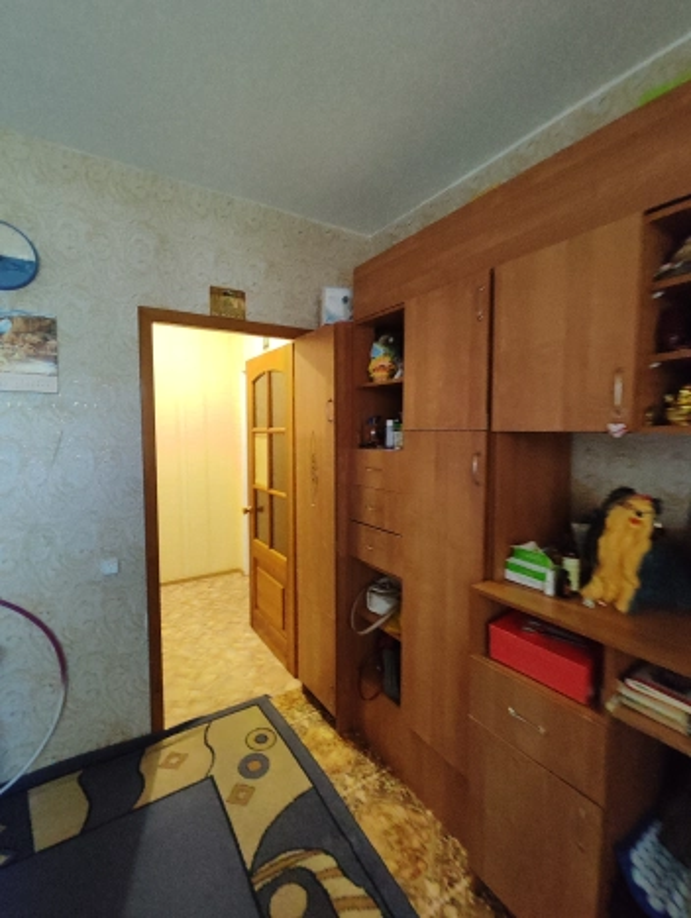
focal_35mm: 16
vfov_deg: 94.4
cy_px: 459
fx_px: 425
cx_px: 346
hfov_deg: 78.2
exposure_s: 1/33.3
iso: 502
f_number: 2.2
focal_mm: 1.65
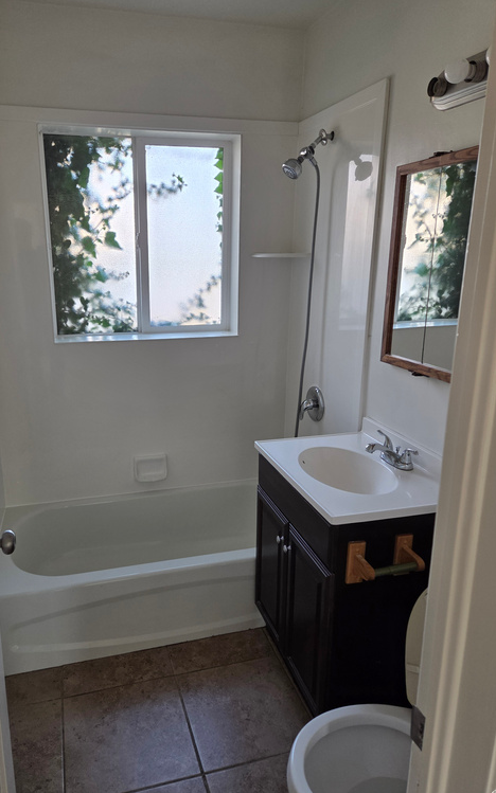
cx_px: 203
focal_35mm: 25
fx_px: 541
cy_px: 397
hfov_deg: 49.0
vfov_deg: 72.6
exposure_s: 1/180
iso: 160
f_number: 1.8
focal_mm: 5.4
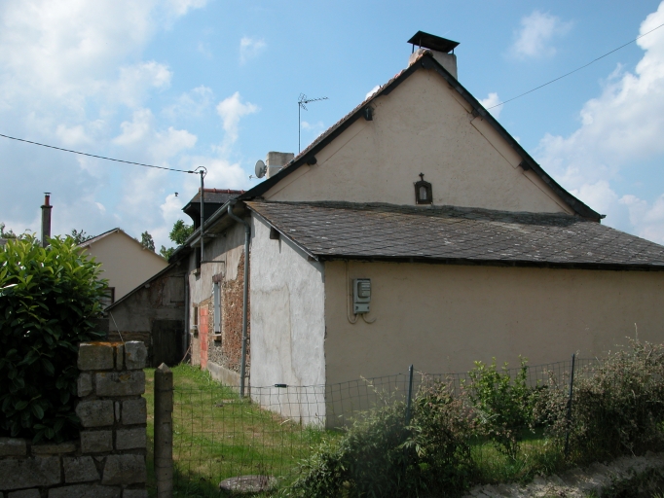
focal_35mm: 35
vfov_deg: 40.7
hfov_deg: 52.6
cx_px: 332
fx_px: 672
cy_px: 249
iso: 100
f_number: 6.3
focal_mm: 8.9
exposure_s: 1/434
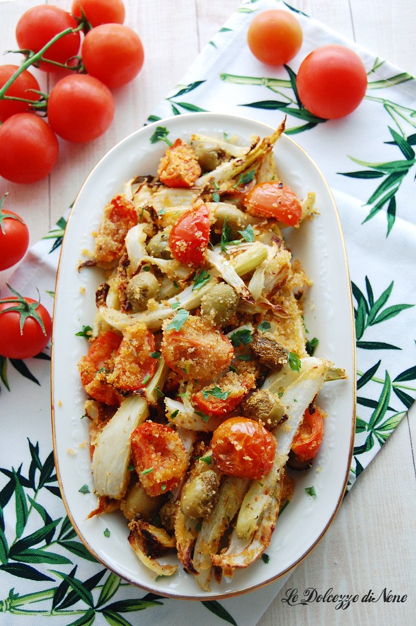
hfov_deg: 22.6
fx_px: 1042
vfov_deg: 33.4
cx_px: 208
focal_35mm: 60
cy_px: 313
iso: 800
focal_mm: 40
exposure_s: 1/40
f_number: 5
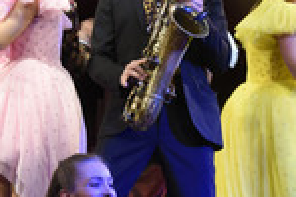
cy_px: 151
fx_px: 1240
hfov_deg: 13.6
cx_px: 108
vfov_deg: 9.1
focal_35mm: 151
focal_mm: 50
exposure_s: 1/40
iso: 1600
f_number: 6.3
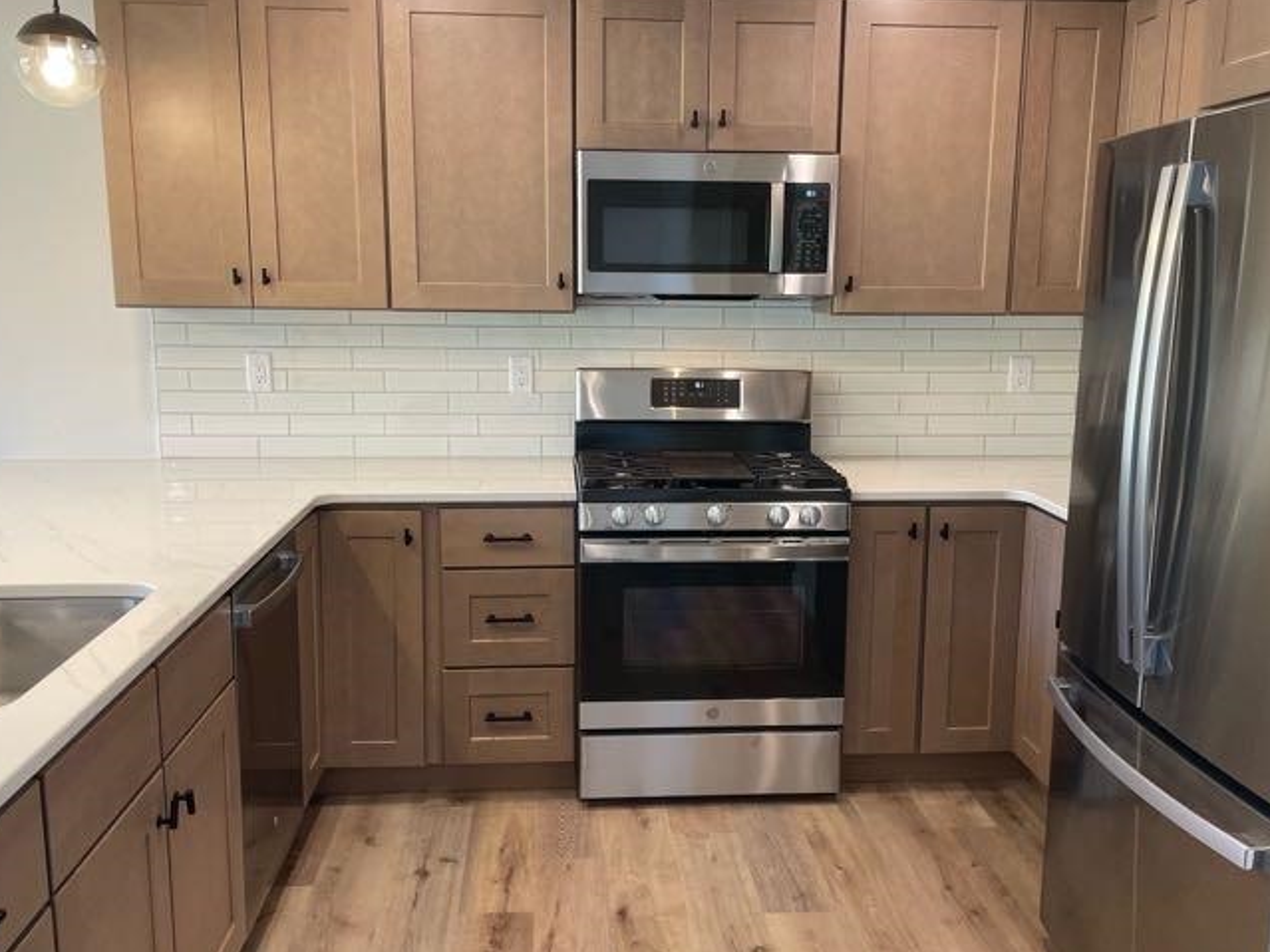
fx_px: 1247
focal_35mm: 34
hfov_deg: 53.9
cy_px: 486
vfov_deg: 41.8
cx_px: 674
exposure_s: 1/60
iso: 80
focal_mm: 4.2
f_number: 1.6
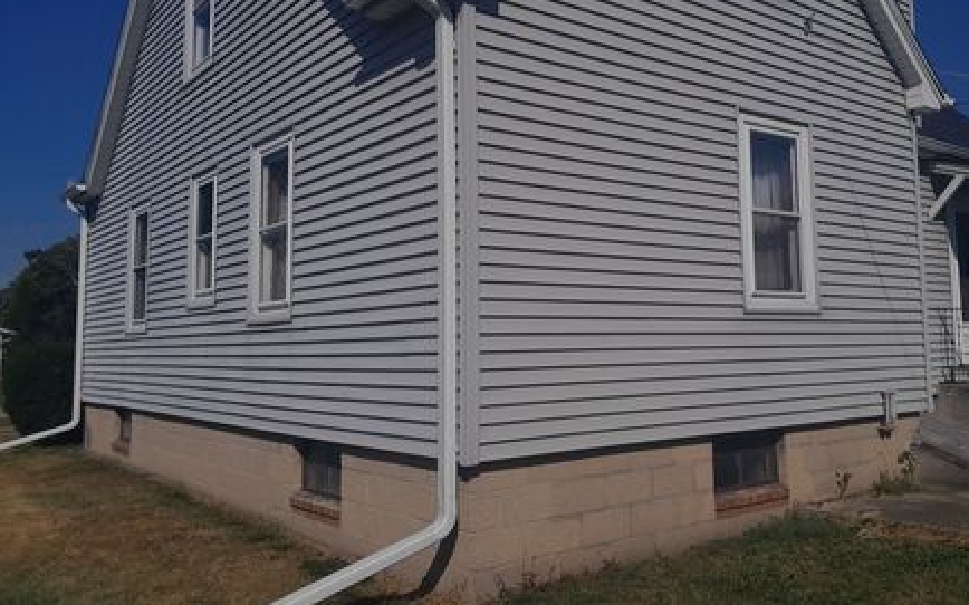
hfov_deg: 57.9
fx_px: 871
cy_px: 242
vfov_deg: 38.1
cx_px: 551
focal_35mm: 33
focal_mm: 4
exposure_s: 1/925
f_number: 1.8
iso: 40
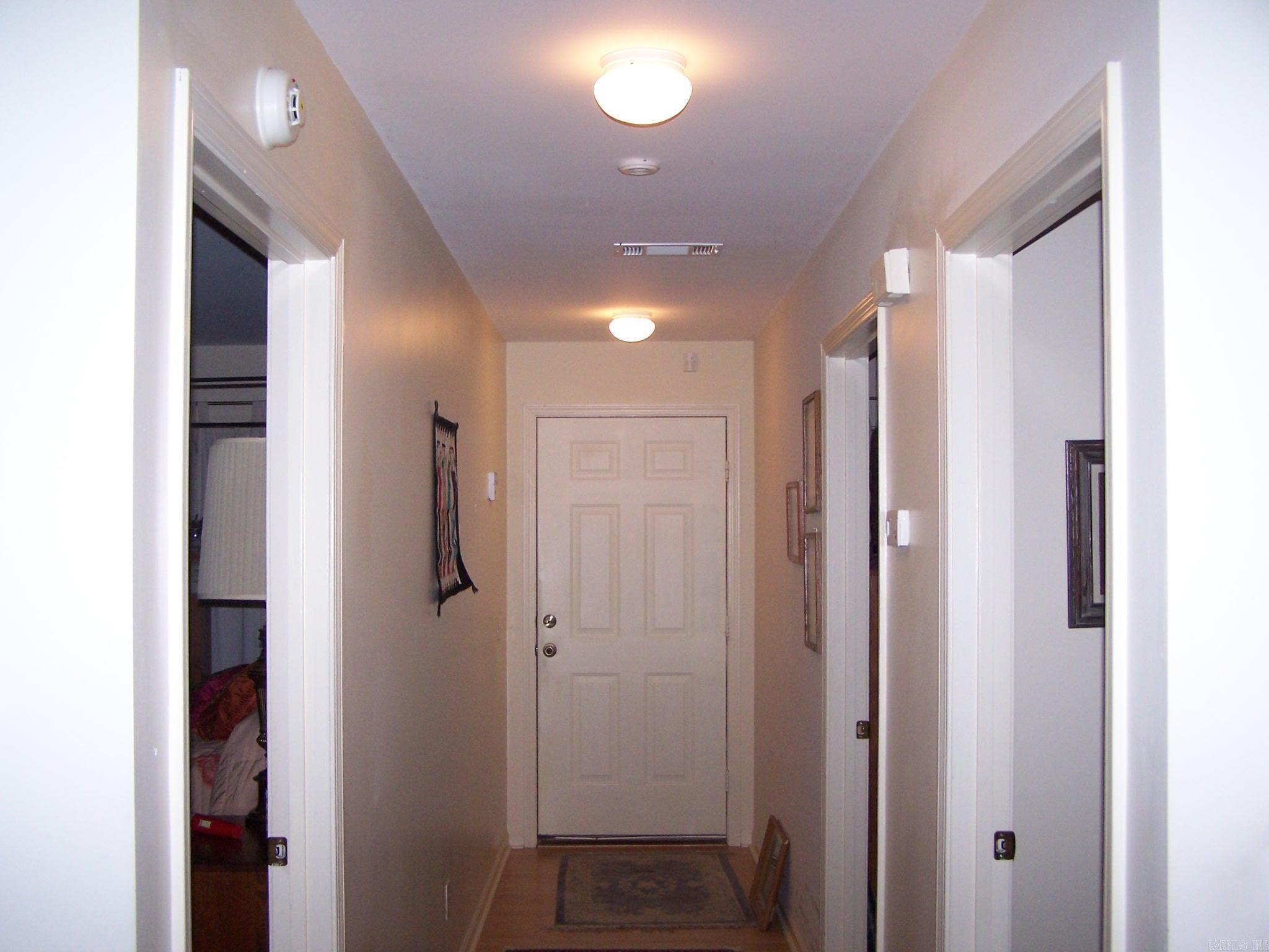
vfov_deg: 37.7
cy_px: 476
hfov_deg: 49.0
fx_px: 1393
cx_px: 634
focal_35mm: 38
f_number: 2.8
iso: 140
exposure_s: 1/60
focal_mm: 6.3
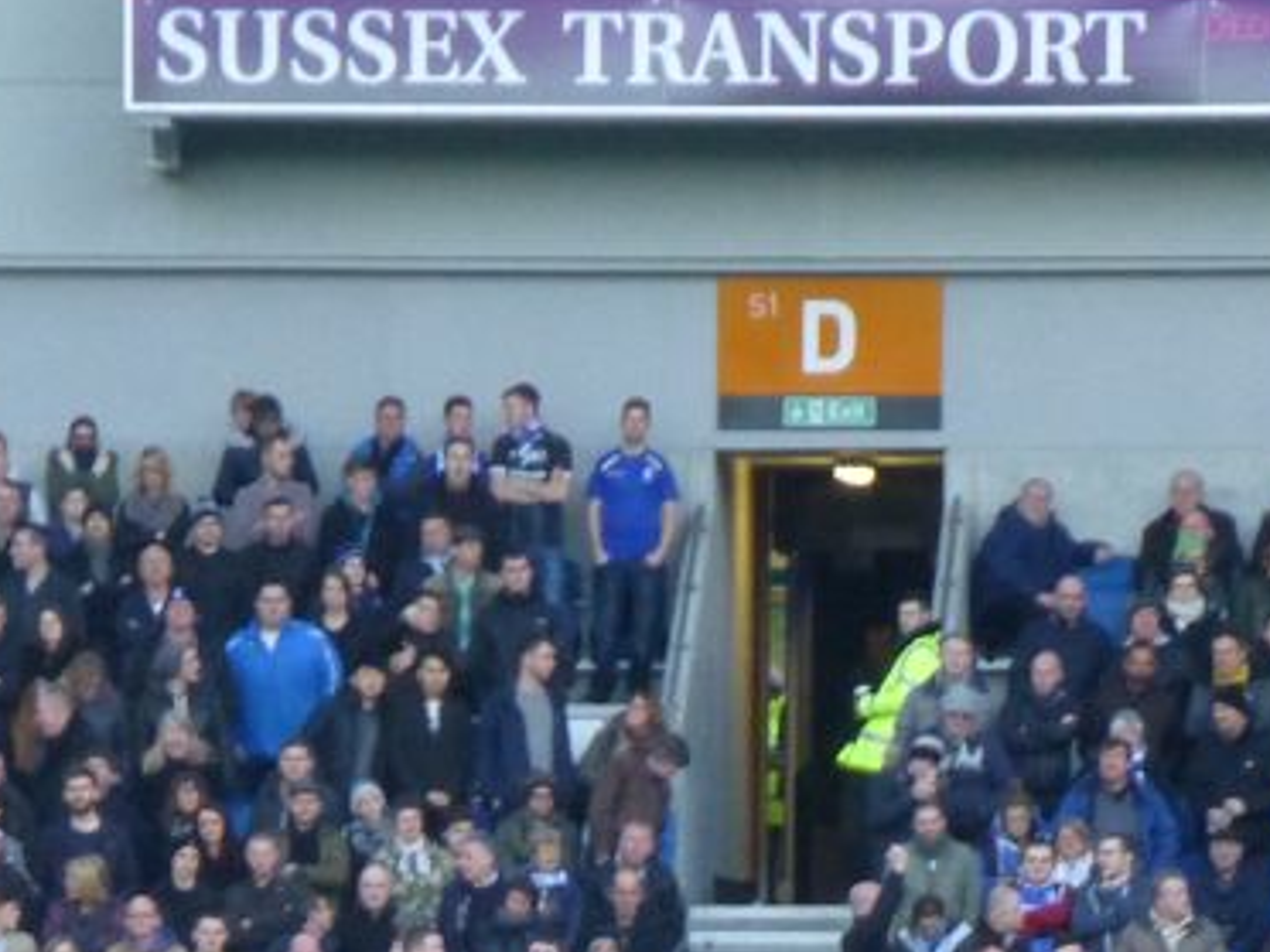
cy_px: 1440
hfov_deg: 2.7
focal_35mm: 746
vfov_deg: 2.0
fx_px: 27369
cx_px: 580
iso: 400
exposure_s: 1/50
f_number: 5.6
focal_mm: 41.3
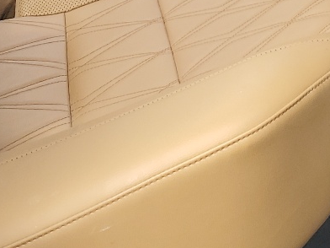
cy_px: -179
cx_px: 191
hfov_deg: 18.5
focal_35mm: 106
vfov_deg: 12.8
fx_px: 1011
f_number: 1.5
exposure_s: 1/400
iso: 50
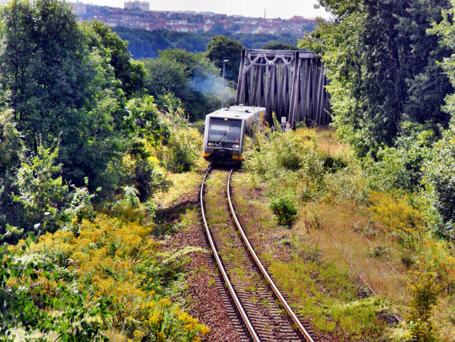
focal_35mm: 135
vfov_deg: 11.0
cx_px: 228
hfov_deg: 14.6
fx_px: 1774
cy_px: 171
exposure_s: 1/180
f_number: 5.9
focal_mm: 24.5
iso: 80
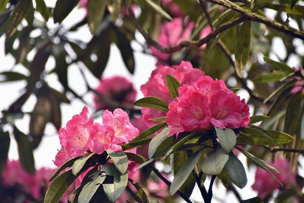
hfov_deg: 6.9
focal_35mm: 300
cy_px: 102
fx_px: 2533
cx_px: 152
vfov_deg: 4.6
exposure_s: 1/500
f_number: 6.3
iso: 200
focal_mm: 200
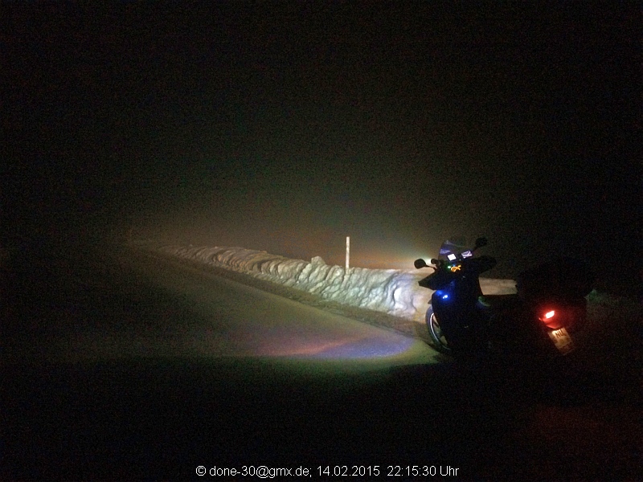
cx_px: 322
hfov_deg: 61.7
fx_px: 539
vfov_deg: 48.2
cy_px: 241
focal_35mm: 29
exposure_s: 1/15
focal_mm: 4.15
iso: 2000
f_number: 2.2
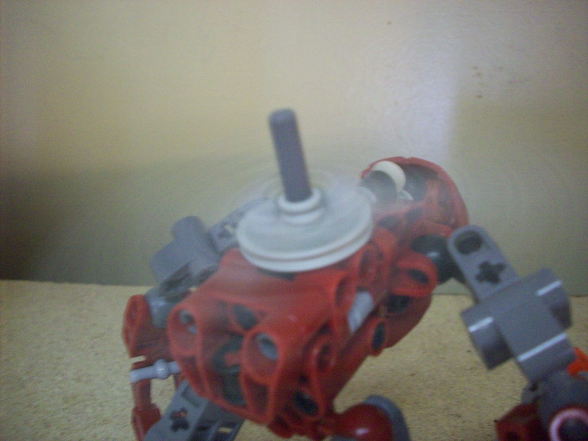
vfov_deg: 38.7
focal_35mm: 37
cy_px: 220
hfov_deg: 50.1
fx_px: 628
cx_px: 294
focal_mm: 6.2
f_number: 2.8
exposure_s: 1/8
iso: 200
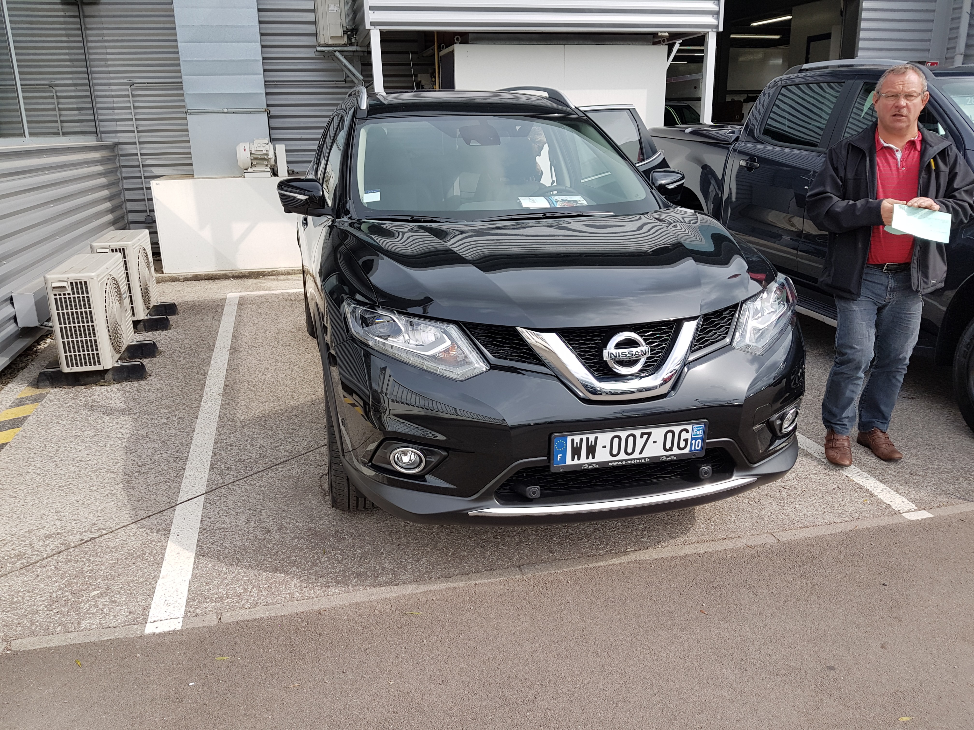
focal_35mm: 26
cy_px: 365
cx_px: 487
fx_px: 732
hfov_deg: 67.3
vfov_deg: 53.1
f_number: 1.7
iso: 40
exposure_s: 1/1076
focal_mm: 4.2
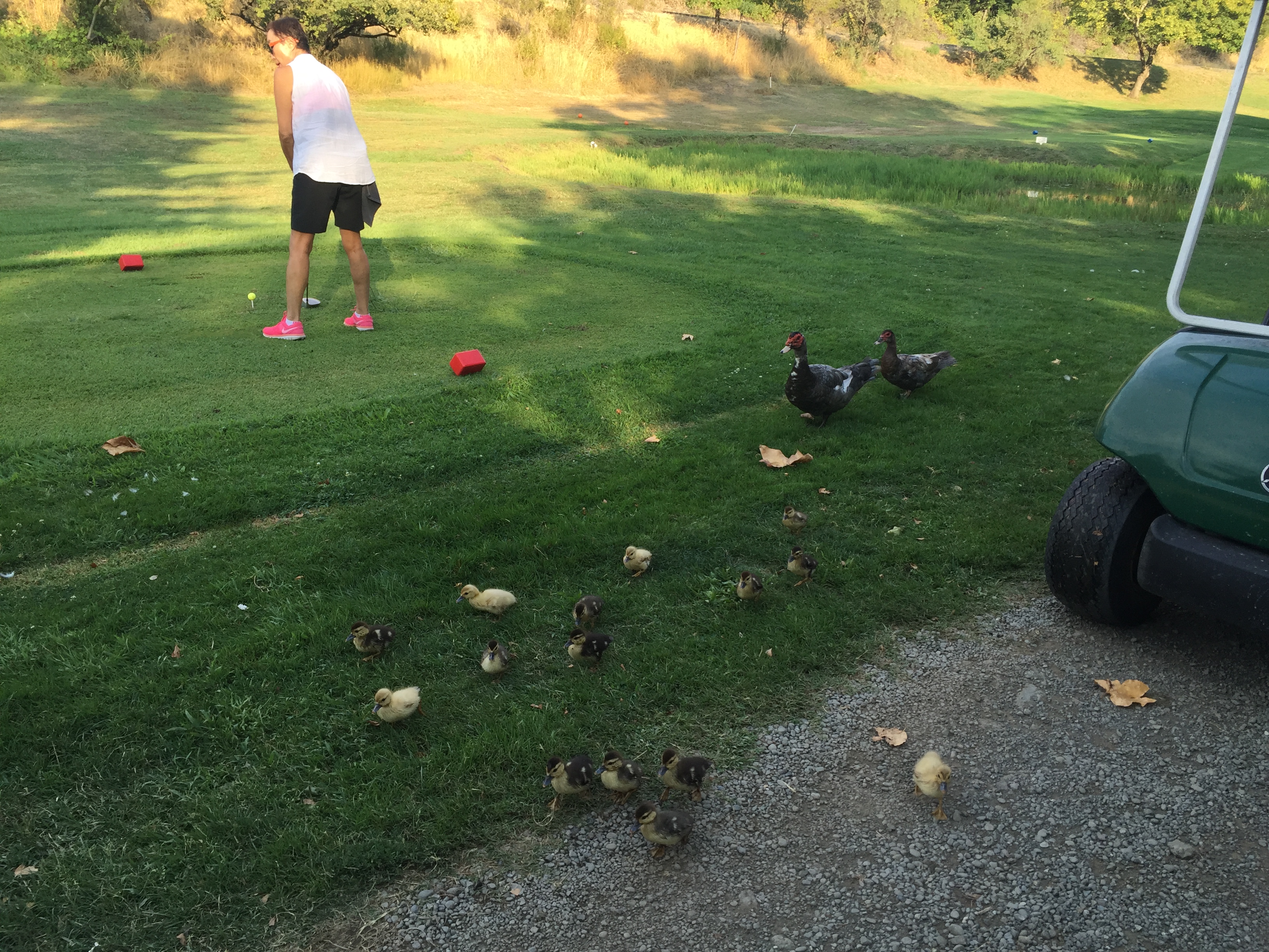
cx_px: 634
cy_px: 476
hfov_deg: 61.7
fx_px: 1063
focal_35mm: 29
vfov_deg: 48.2
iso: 32
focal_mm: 4.15
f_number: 2.2
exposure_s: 1/370
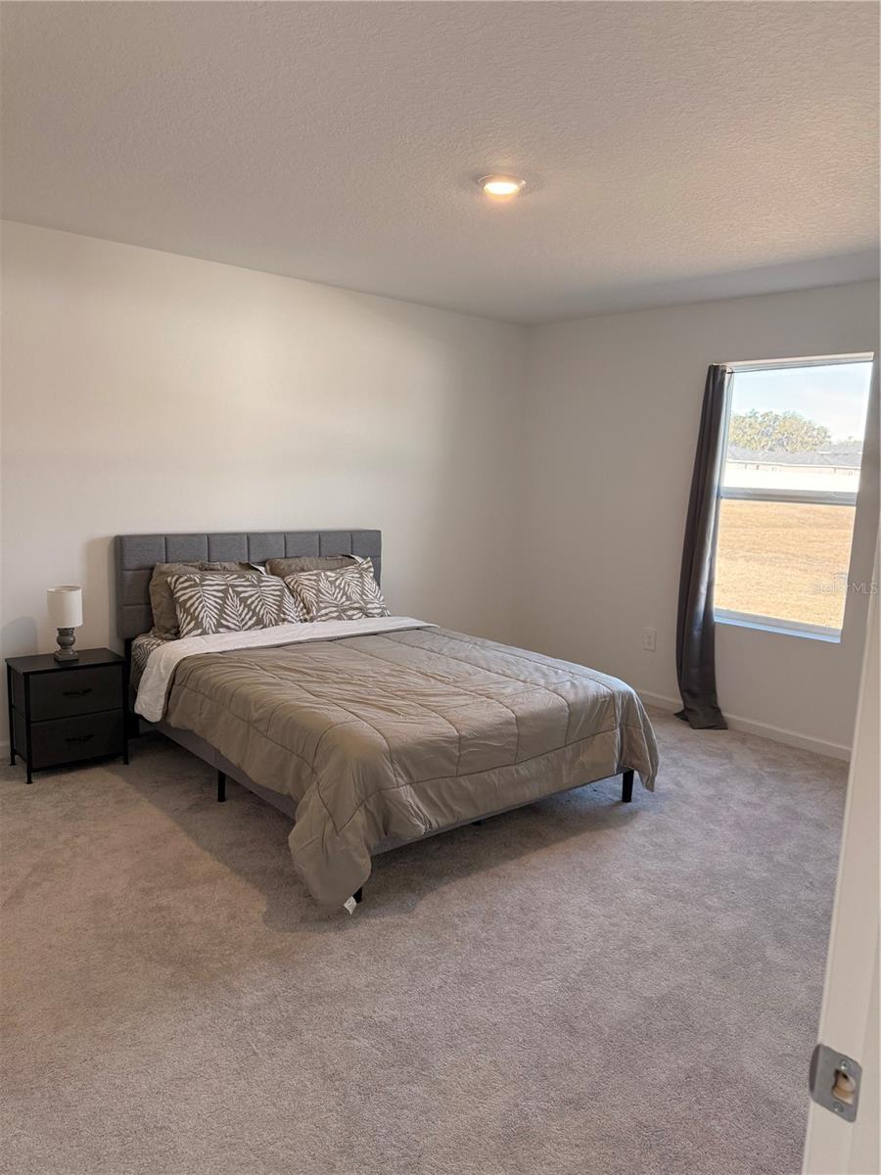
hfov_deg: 56.8
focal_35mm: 24
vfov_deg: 71.6
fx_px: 814
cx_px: 440
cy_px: 588
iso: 200
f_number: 1.78
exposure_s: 1/160
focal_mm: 6.76
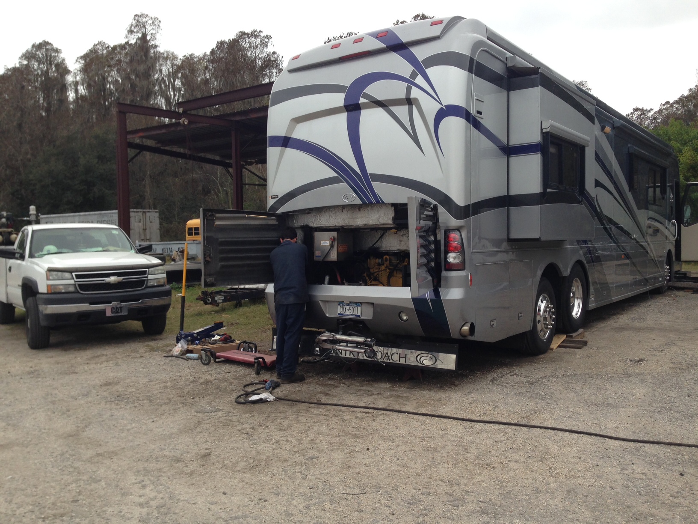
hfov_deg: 55.4
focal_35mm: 33
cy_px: 262
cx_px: 349
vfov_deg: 42.9
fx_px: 665
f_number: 2.4
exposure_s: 1/332
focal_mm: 4.12
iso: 50
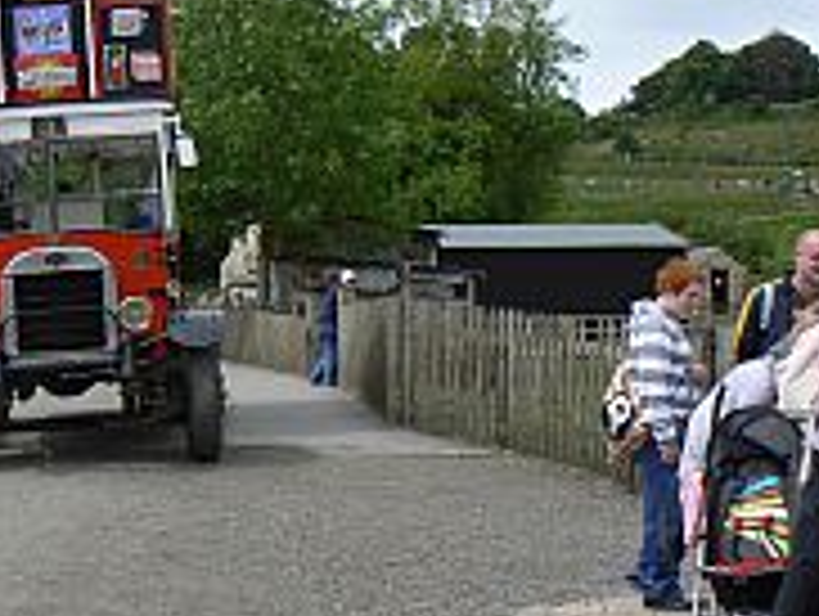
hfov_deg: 22.9
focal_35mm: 83
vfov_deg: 17.8
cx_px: 76
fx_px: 1966
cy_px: 247
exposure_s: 1/400
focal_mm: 6.9
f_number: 6.3
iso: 80
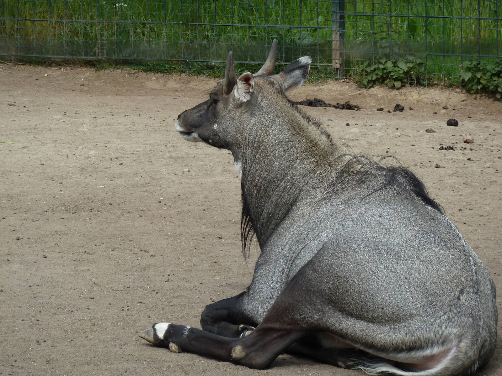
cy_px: 188
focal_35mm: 260
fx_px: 3771
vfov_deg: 5.7
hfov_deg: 7.6
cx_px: 251
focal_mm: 42.6
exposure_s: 1/200
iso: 80
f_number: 4.7
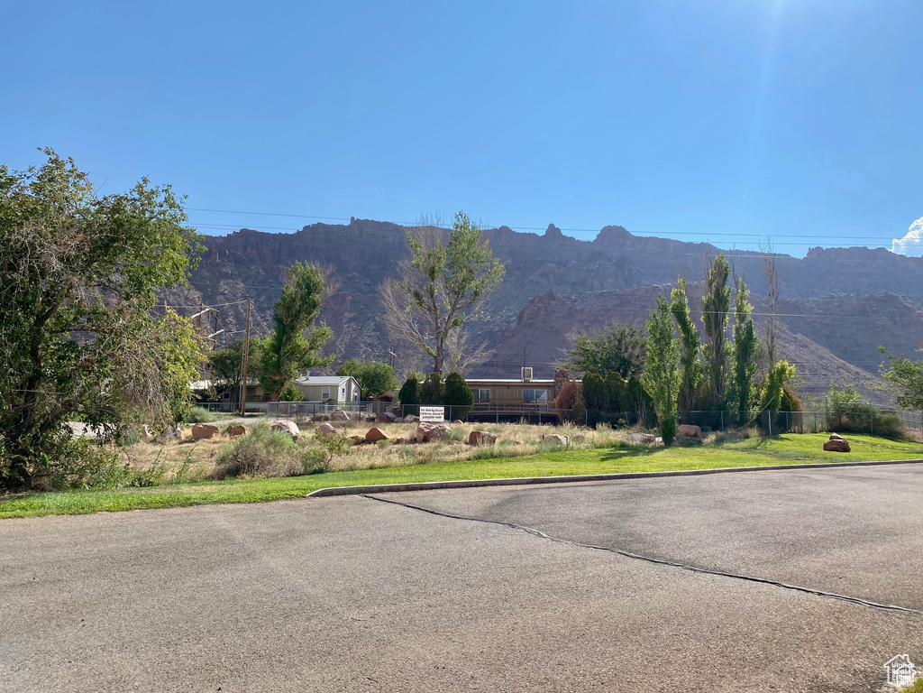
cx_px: 462
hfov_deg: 67.3
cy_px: 346
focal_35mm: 26
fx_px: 693
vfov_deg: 53.1
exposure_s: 1/4608
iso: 32
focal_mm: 4.25
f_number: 1.8
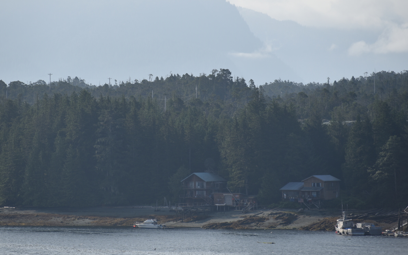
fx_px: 3502
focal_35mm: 315
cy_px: 98
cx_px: 175
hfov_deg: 6.7
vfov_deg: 4.2
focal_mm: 250
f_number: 6.3
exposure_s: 1/500
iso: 100
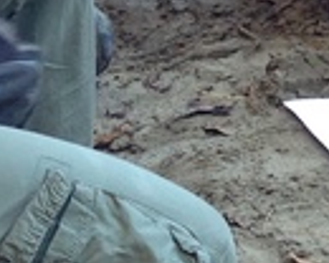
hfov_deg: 8.3
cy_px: -240
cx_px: 593
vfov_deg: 6.7
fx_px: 2191
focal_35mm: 225
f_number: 2.4
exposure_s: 1/60
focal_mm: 4.12
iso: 50
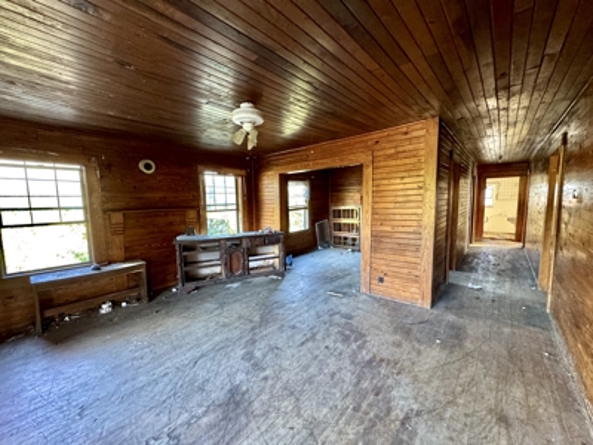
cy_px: 222
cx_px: 296
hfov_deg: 102.1
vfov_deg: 85.7
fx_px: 240
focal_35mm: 14
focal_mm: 2.22
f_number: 2.2
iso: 640
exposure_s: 1/60
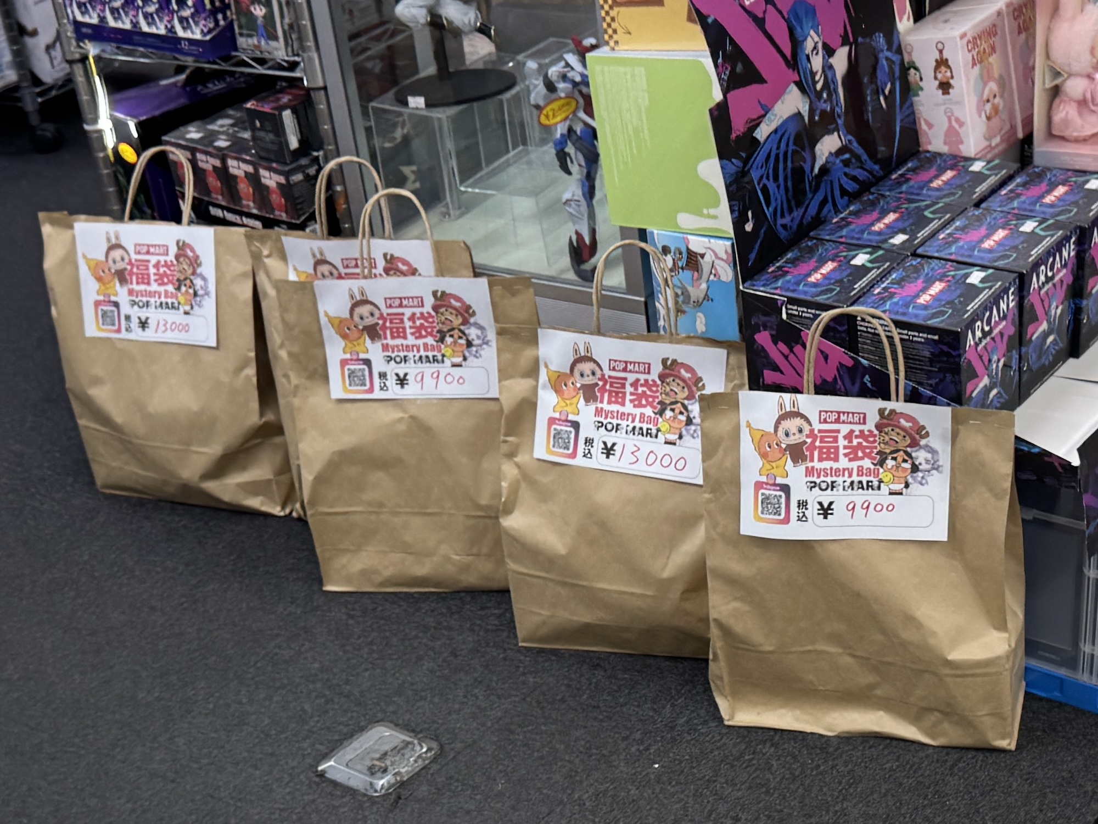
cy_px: 412
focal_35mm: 24
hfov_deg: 71.6
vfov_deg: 56.8
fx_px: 761
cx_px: 549
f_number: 1.78
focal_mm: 6.76
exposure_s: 1/100
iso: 125
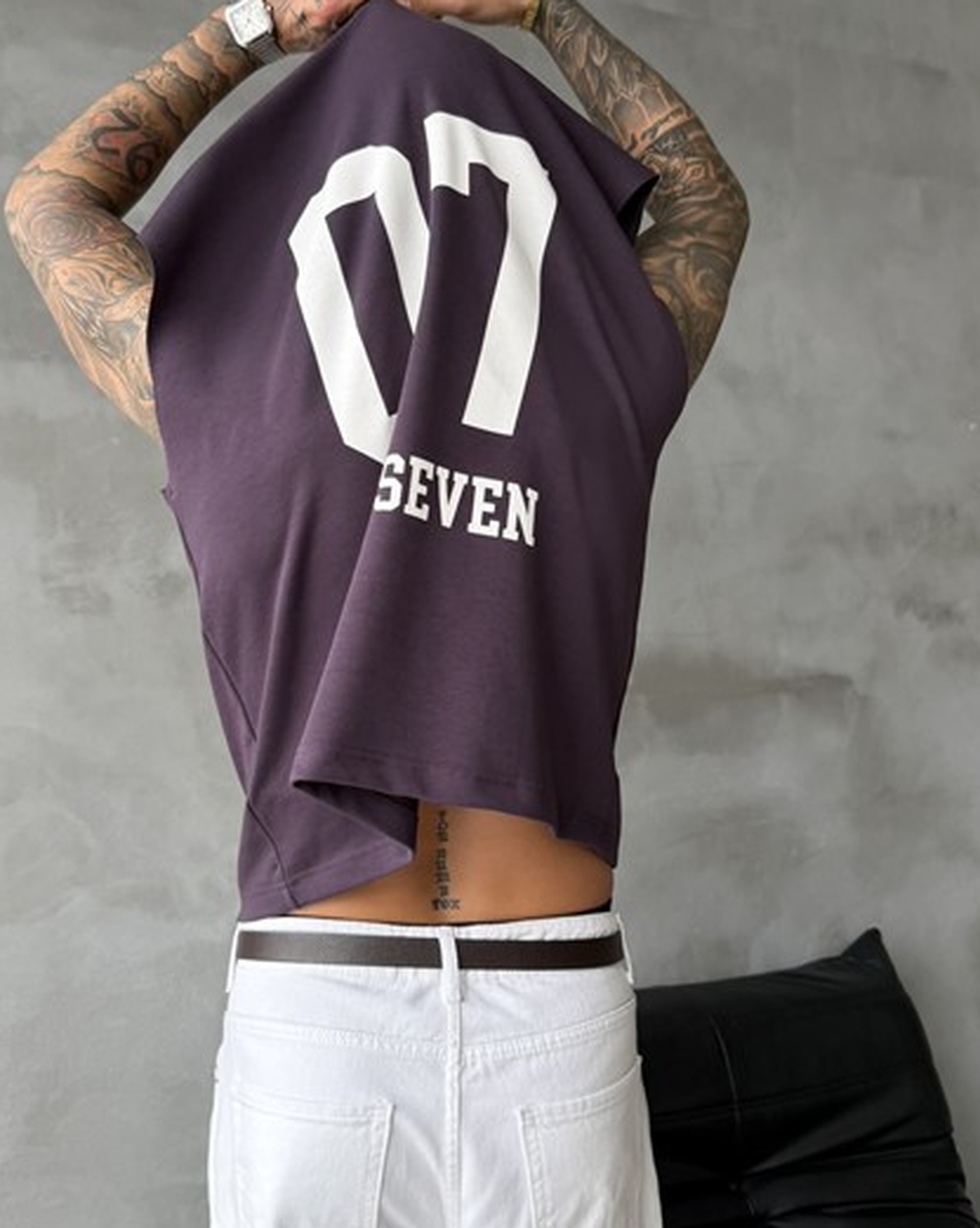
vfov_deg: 50.3
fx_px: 1307
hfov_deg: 41.1
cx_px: 436
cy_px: 596
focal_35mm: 36
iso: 80
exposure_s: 1/414
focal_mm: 6.76
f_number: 1.78
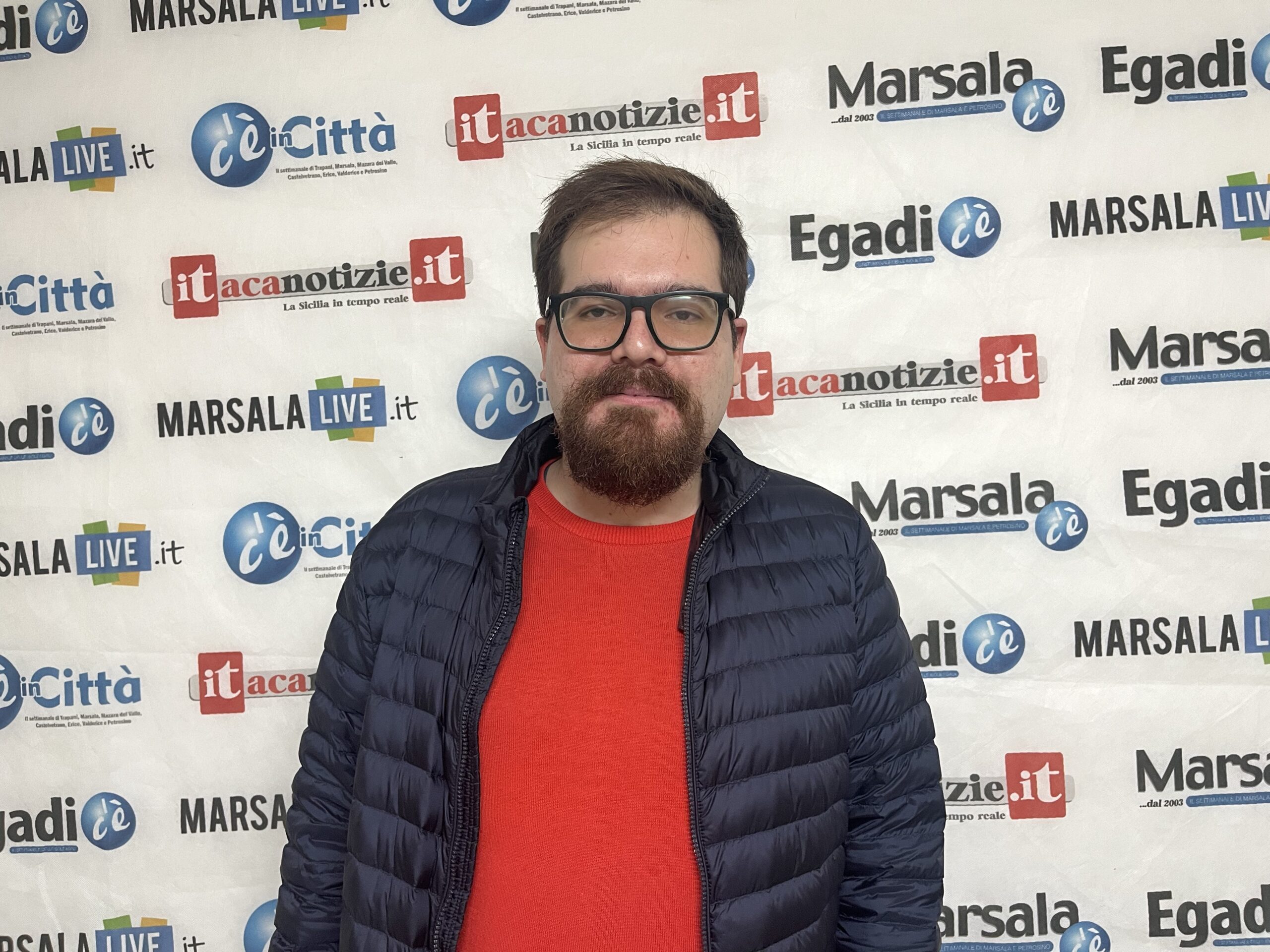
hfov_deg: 67.3
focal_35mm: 26
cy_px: 476
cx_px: 635
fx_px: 954
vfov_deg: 53.1
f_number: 1.6
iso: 125
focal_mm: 5.1
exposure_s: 1/50
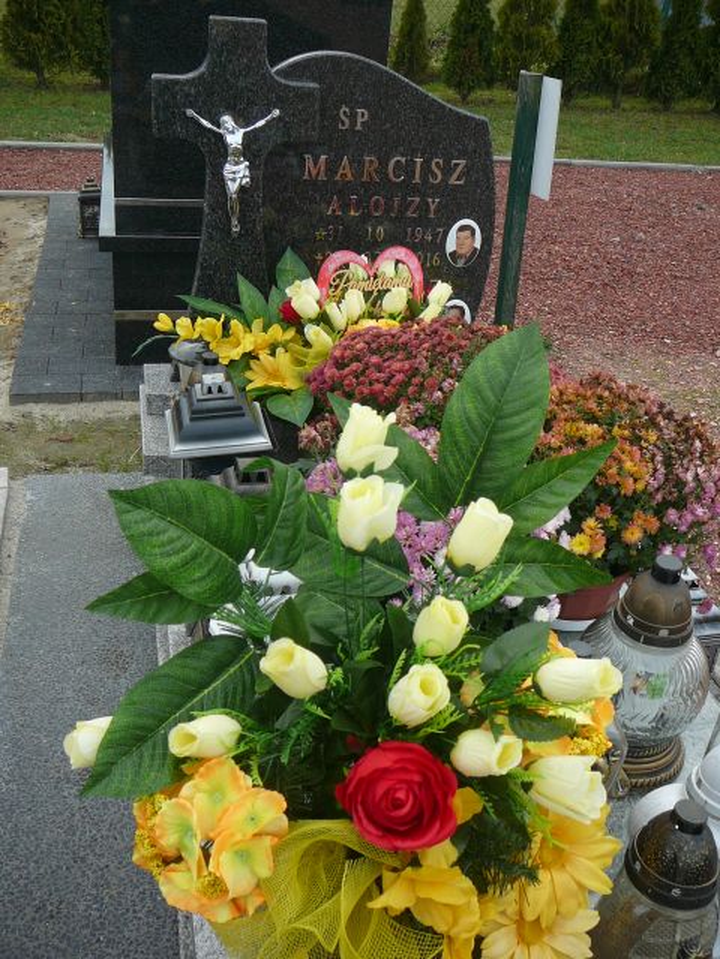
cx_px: 360
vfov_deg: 52.6
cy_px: 480
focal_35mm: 35
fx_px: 971
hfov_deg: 40.7
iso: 80
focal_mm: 5.2
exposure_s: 1/250
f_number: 2.8
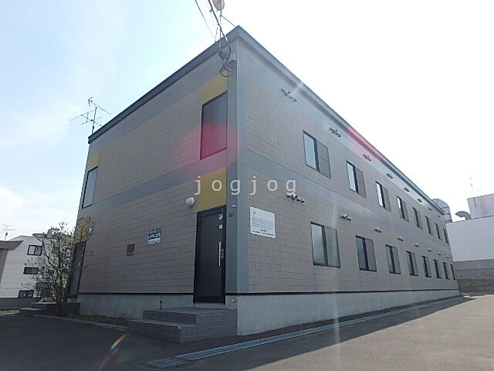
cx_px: 247
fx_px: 300
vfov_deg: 63.4
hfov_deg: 79.0
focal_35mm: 21
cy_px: 186
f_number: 6
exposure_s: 1/400
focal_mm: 3.7
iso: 125
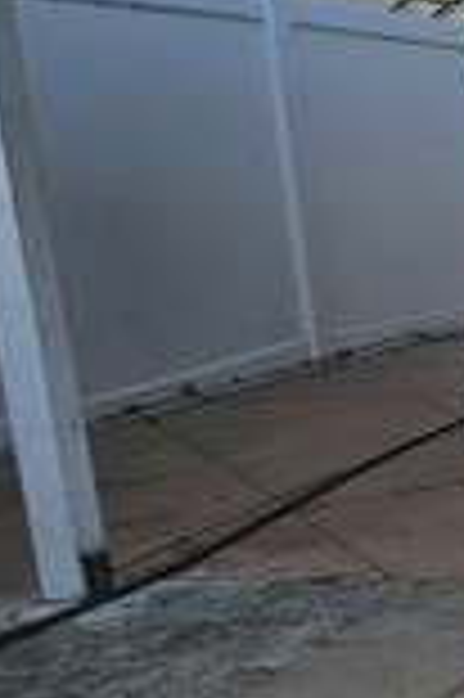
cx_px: 1392
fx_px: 1085
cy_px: 347
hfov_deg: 11.5
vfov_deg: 35.7
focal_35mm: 56
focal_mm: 2.2
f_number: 2.2
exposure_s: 1/1123
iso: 50
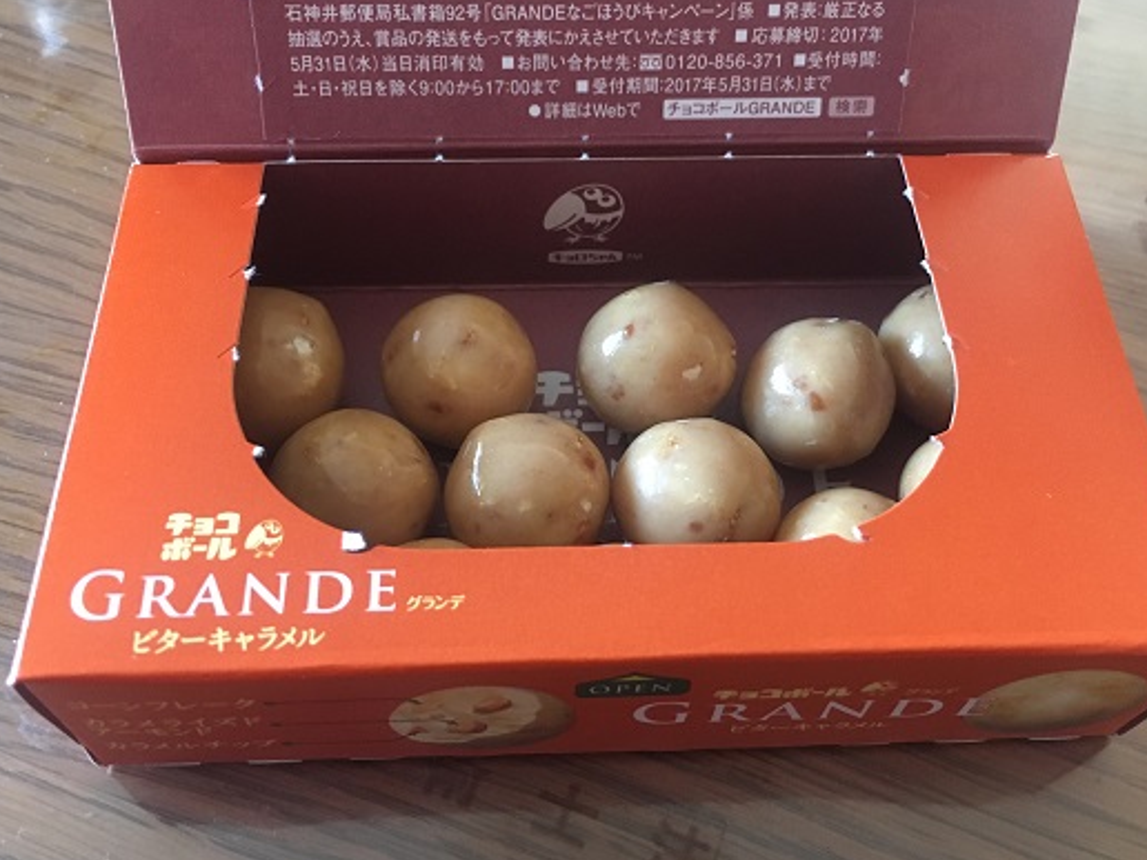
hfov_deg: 53.9
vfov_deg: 41.7
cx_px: 601
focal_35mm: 34
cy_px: 384
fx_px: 1127
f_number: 2.2
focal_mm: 4.15
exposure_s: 1/15
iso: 200
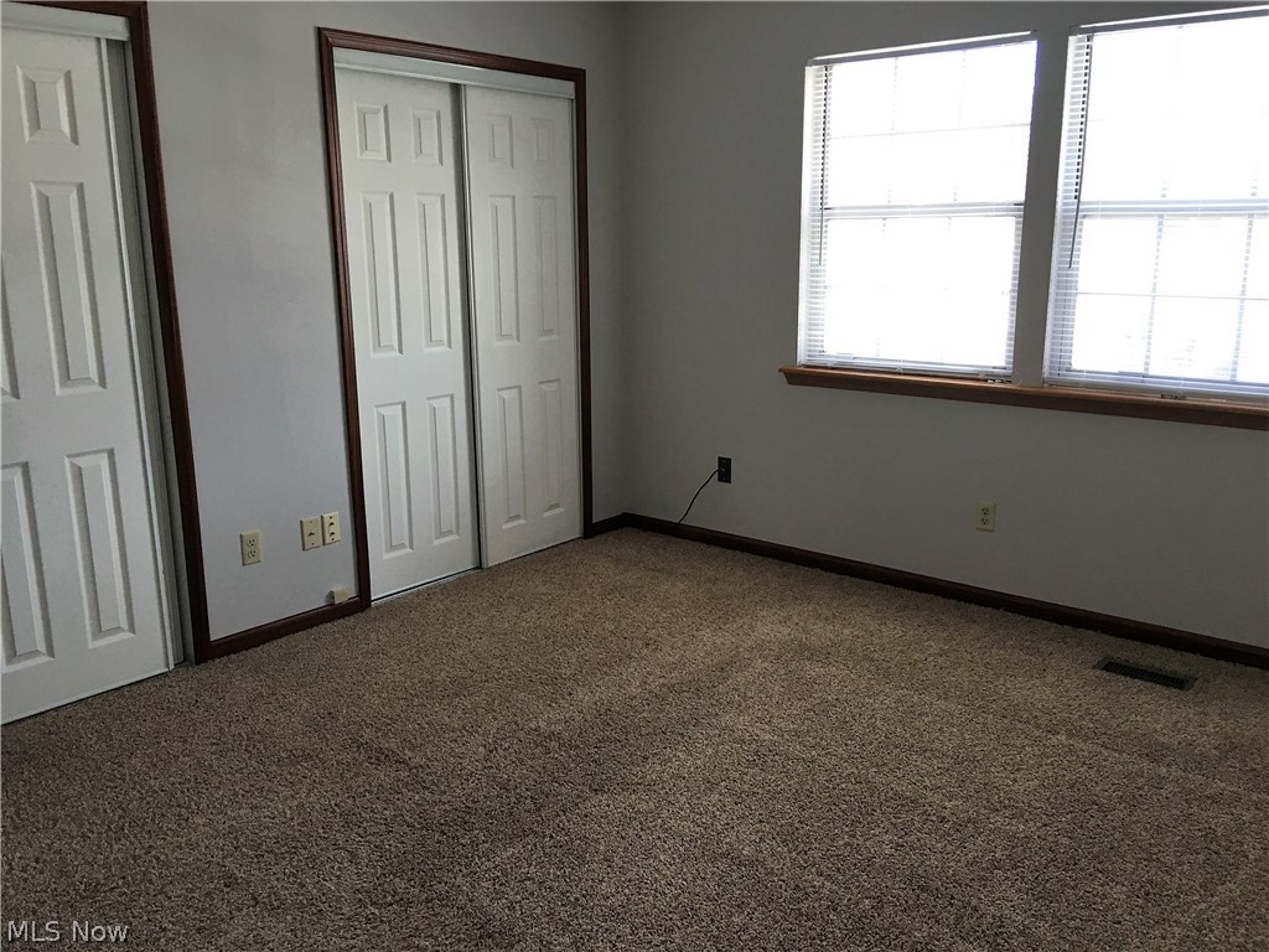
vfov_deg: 48.2
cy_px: 476
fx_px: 1063
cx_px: 634
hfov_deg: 61.7
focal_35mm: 29
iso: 25
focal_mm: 4.15
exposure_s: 1/30
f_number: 2.2
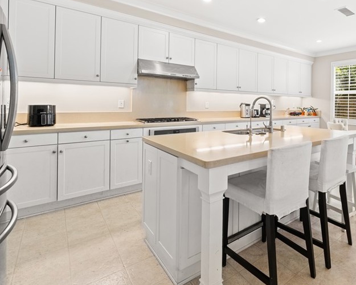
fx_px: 211
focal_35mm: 20
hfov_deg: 75.0
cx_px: 264
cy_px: 104
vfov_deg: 66.9
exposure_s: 1/6
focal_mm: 13
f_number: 6.3
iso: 640
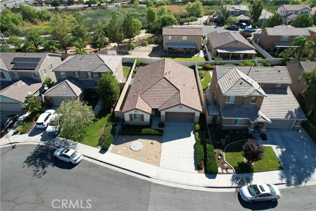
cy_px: 106
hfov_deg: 78.6
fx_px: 193
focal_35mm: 22
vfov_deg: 57.3
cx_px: 158
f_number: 2.8
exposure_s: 1/1500
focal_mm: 8.38
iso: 130
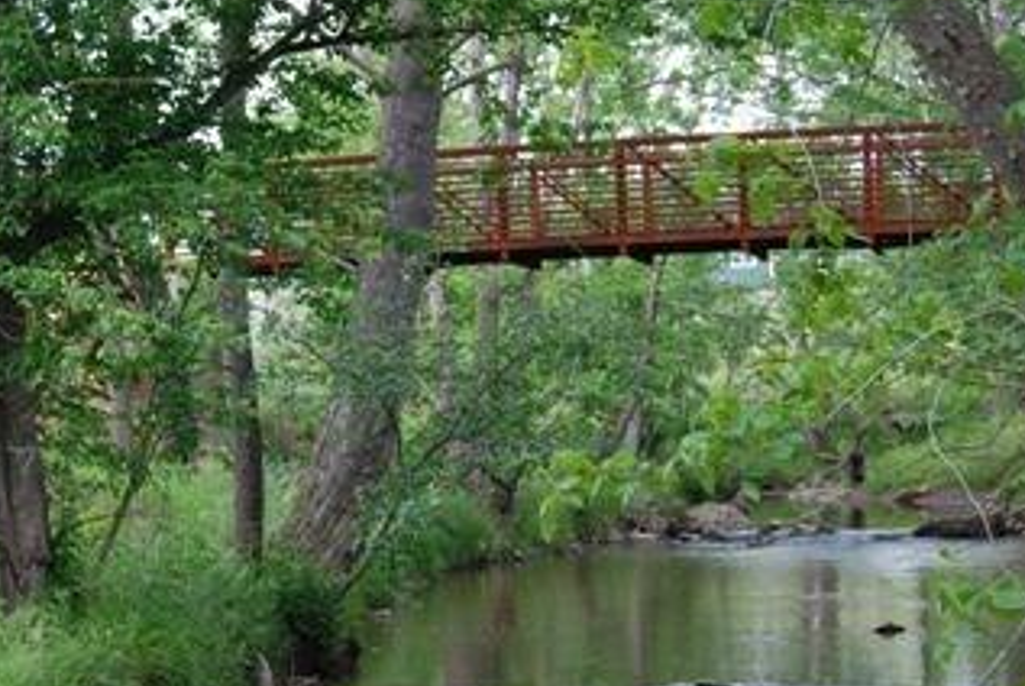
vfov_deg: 14.6
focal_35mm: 94
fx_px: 2679
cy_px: 330
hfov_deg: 21.4
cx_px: 220
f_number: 5.6
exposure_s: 1/125
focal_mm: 31
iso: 140
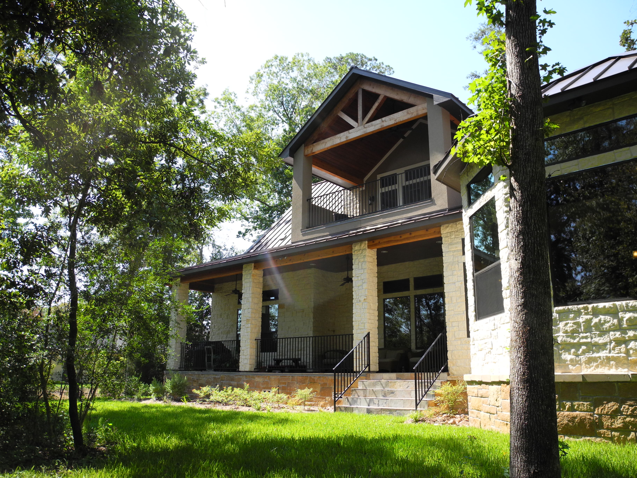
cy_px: 239
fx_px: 515
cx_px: 318
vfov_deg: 49.7
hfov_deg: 63.4
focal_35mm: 28
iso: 100
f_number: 2.8
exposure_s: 1/663
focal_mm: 6
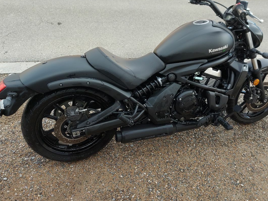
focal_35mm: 29
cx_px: 149
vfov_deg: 48.1
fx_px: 224
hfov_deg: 61.5
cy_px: 86
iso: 32
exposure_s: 1/164
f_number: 1.8
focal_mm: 5.23
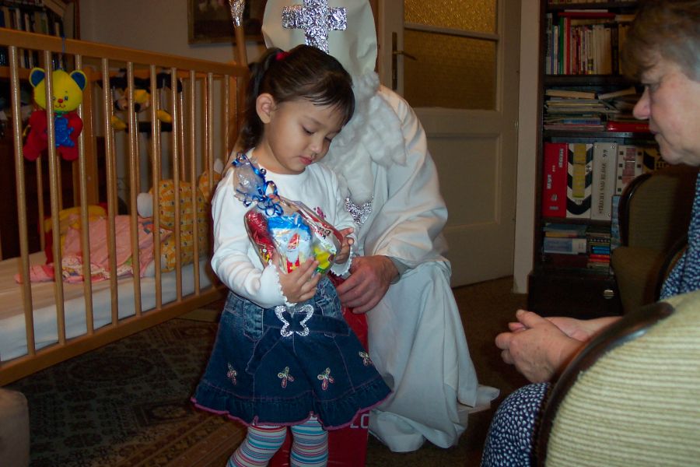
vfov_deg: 35.1
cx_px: 350
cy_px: 234
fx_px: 739
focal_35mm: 38
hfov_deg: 50.7
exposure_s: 1/30
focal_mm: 8
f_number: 2.8
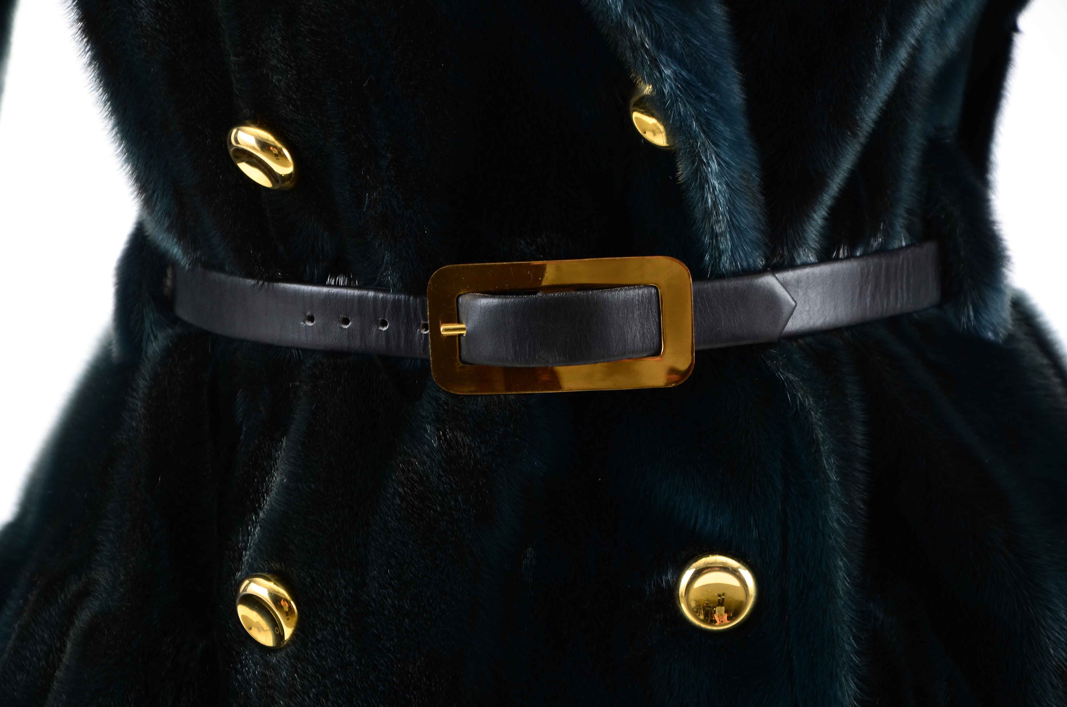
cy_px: 354
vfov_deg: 8.7
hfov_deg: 13.1
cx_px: 534
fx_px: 4658
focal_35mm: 158
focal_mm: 105
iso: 200
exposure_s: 1/160
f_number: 8
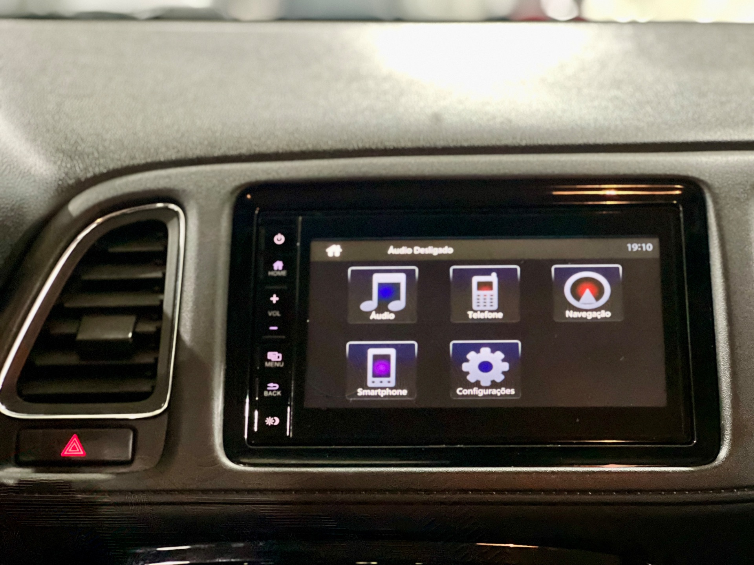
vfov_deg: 19.1
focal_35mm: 77
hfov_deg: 25.3
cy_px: 282
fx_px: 1677
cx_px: 377
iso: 800
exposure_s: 1/15
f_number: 2.8
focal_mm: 9
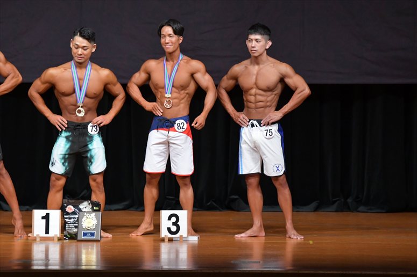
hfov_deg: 7.6
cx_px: 208
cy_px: 138
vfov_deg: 5.1
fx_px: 3126
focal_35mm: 270
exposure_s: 1/400
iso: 4000
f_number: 5.6
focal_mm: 180
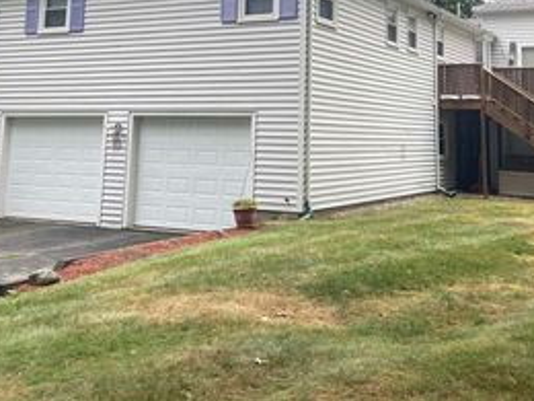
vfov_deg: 27.7
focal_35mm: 50
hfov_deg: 38.1
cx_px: 302
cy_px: 20
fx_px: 771
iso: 32
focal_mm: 4.25
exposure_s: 1/349
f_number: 1.8
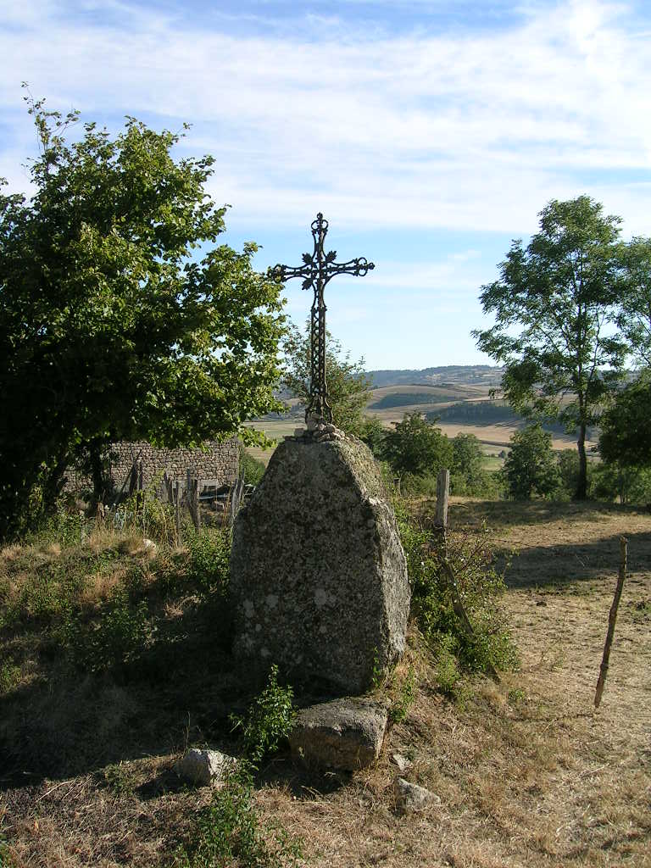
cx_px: 326
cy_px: 434
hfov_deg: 40.7
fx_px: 878
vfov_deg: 52.6
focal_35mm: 35
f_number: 4.8
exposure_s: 1/311
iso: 50
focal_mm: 5.4
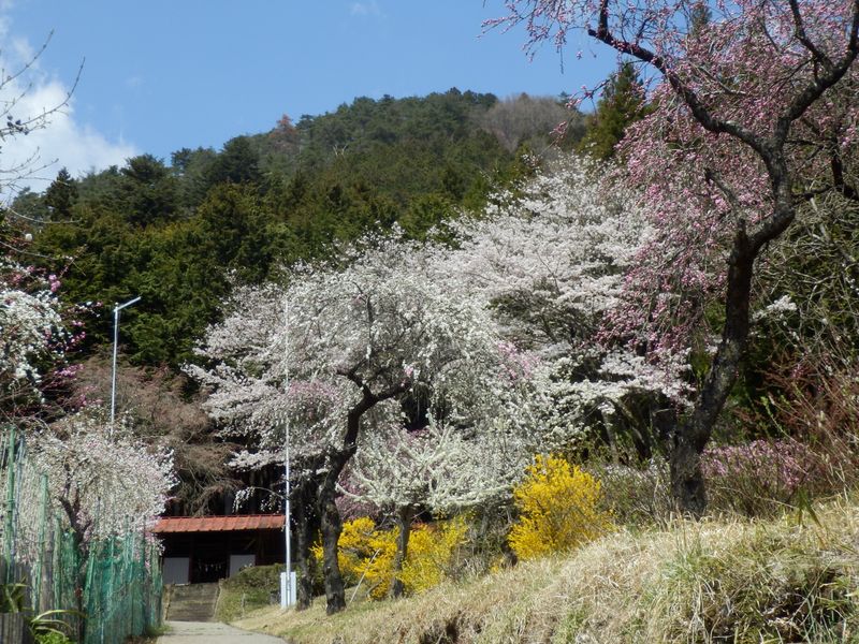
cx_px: 430
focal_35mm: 76
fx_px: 1886
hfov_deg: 25.7
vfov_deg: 19.4
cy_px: 322
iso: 80
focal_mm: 13.5
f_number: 4.9
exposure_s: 1/400
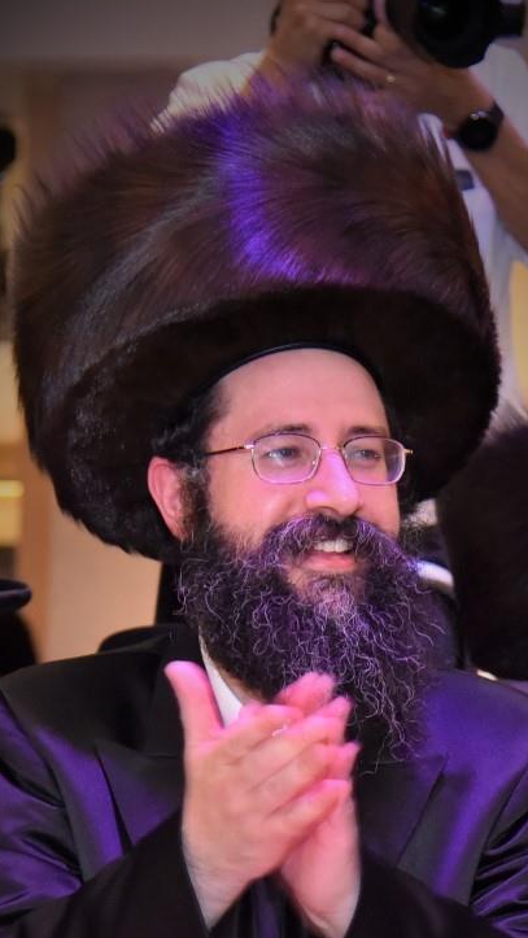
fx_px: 2289
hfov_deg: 13.2
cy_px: 656
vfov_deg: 23.0
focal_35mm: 92
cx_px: 289
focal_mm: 62
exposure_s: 1/125
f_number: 4
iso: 2500
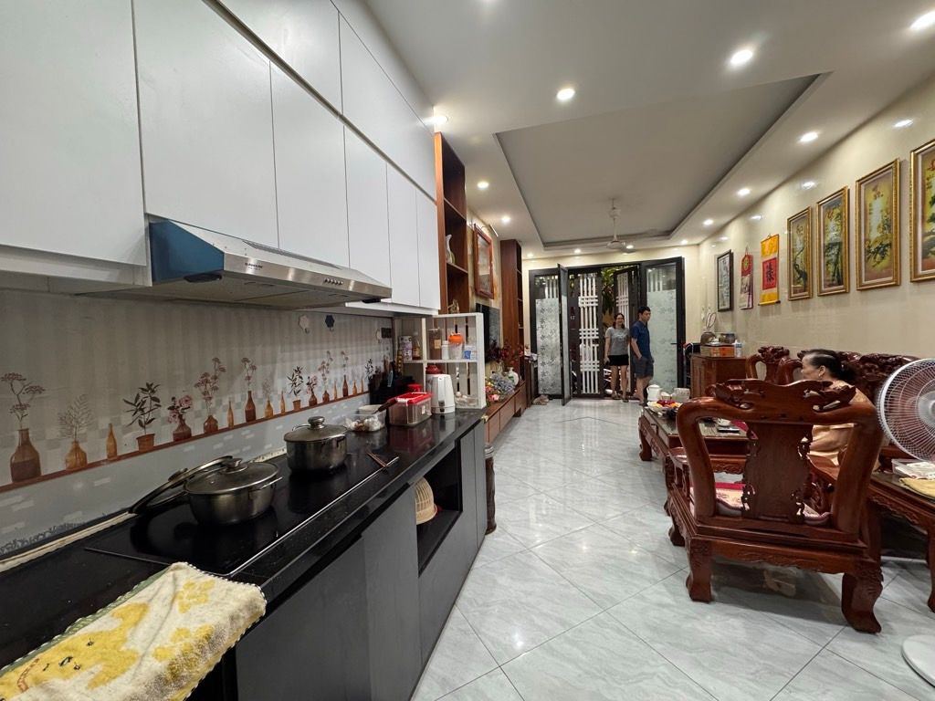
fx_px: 378
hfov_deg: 102.1
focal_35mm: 14
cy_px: 350
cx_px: 468
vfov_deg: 85.7
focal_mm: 2.22
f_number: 2.2
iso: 250
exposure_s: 1/100
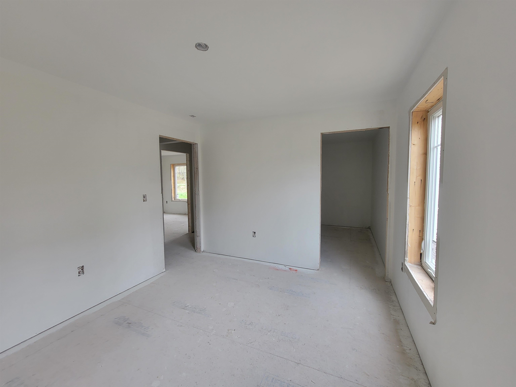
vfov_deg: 89.9
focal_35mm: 13
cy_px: 194
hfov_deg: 106.2
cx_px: 258
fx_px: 194
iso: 64
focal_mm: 2.2
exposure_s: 1/120
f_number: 2.2
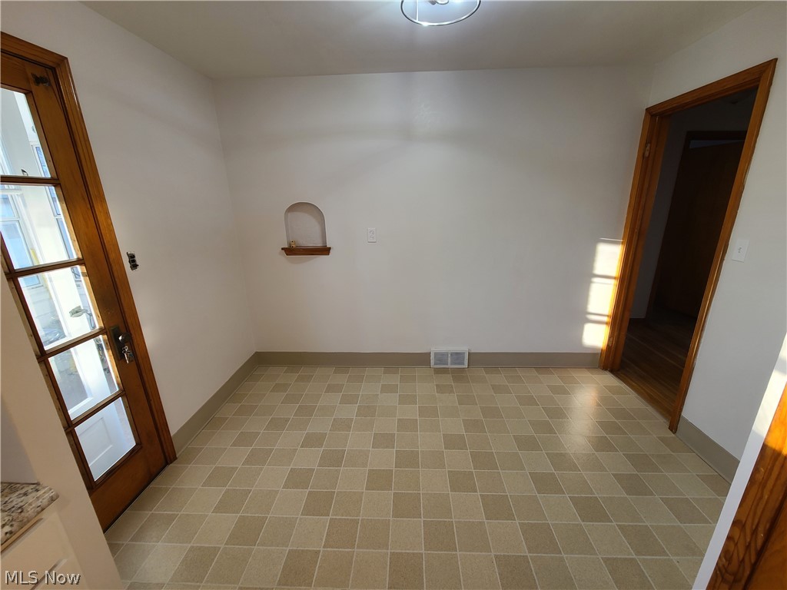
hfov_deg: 106.2
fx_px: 296
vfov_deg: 89.9
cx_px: 394
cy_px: 295
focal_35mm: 13
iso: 100
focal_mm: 2.2
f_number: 2.2
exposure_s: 1/60
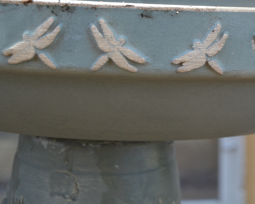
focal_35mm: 147
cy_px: 46
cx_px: 237
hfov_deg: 13.0
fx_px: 1109
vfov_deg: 10.5
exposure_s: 1/125
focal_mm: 55
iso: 320
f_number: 5.6
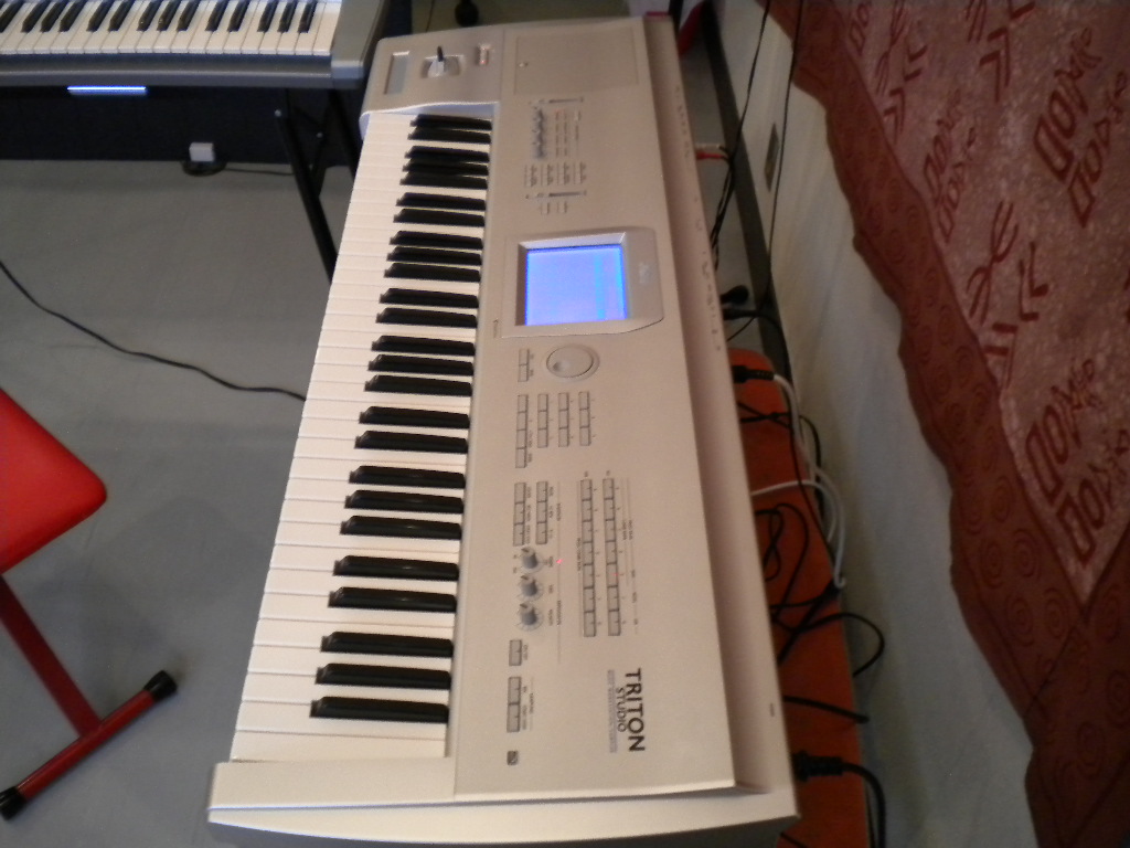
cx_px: 565
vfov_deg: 40.7
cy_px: 424
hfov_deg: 52.6
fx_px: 1143
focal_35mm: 35
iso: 400
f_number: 3.1
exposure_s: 1/27.7
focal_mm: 6.3
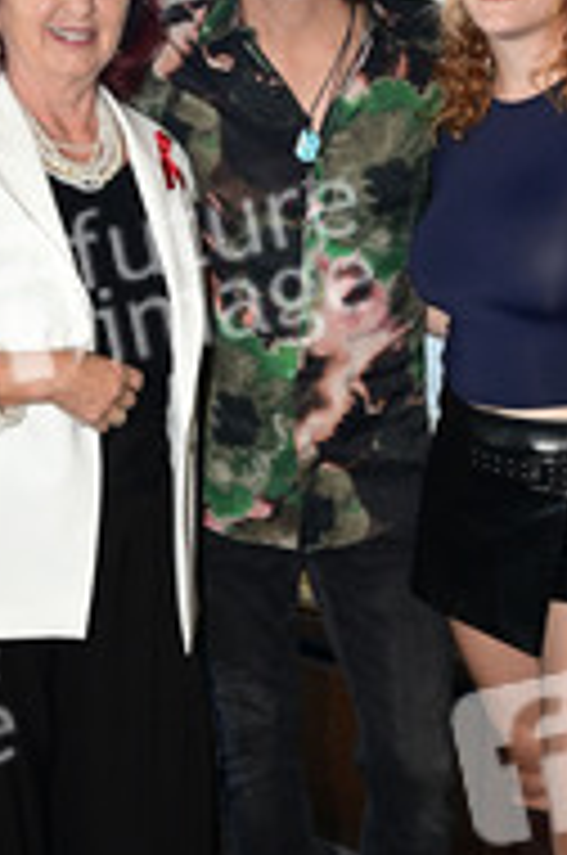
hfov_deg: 22.2
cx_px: 274
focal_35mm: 61
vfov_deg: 32.8
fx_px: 1446
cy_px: 513
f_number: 4
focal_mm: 29
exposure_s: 1/200
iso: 1600
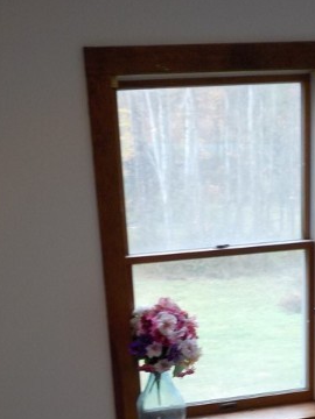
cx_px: 200
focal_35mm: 64
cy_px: 397
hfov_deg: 22.9
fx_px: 777
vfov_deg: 28.8
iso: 125
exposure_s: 1/60
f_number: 3.3
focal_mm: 4.1
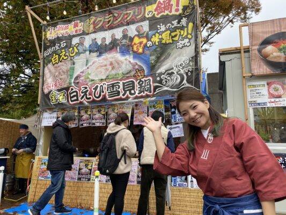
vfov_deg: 53.1
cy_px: 108
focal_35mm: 26
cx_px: 143
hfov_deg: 67.3
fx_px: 215
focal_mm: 4.25
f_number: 1.8
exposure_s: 1/411
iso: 32
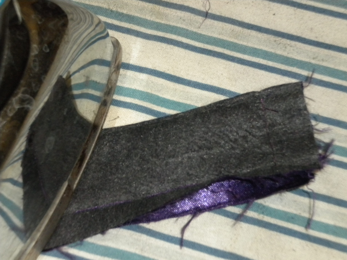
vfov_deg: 14.1
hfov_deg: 18.7
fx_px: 1053
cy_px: 130
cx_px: 174
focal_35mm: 105
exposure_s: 1/60
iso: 400
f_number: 8.5
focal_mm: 18.9
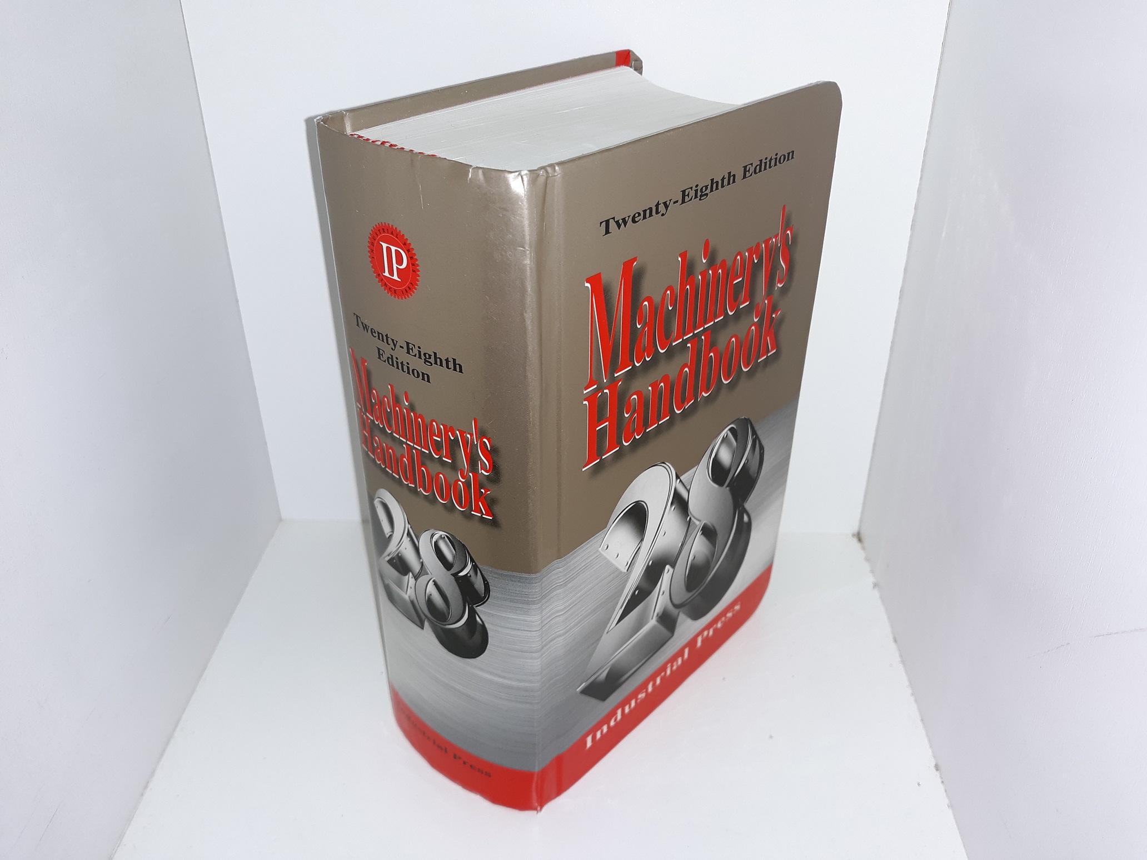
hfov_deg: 63.4
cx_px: 574
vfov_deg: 49.7
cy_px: 430
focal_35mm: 28
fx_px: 928
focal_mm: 3.7
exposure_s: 1/120
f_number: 1.7
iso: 40
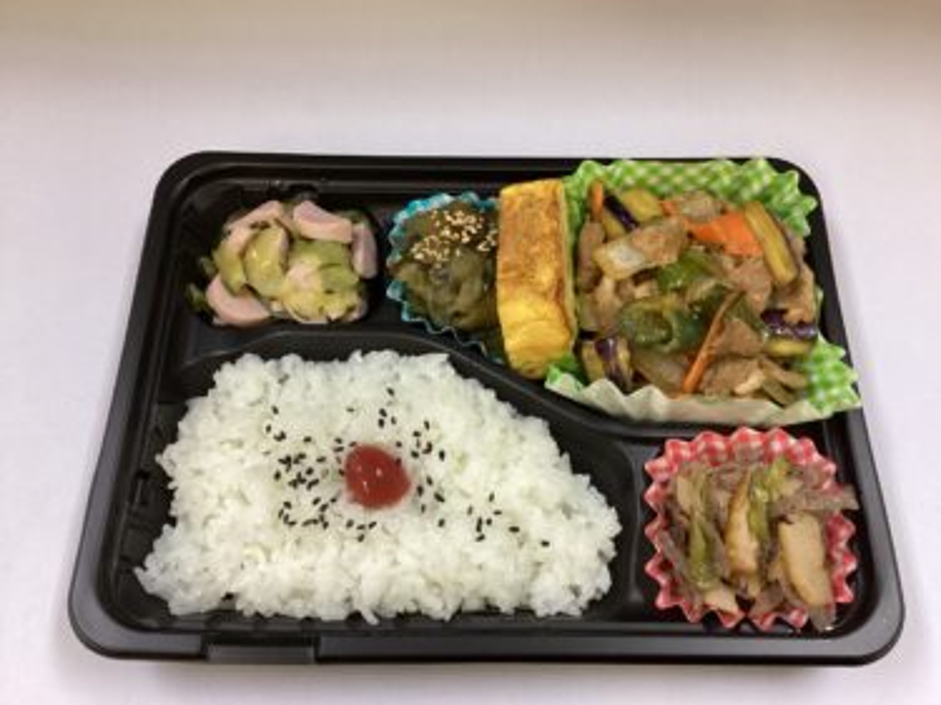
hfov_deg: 58.4
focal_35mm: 31
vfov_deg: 45.4
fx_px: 842
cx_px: 470
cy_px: 352
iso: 125
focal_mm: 3.3
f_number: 2.4
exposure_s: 1/60
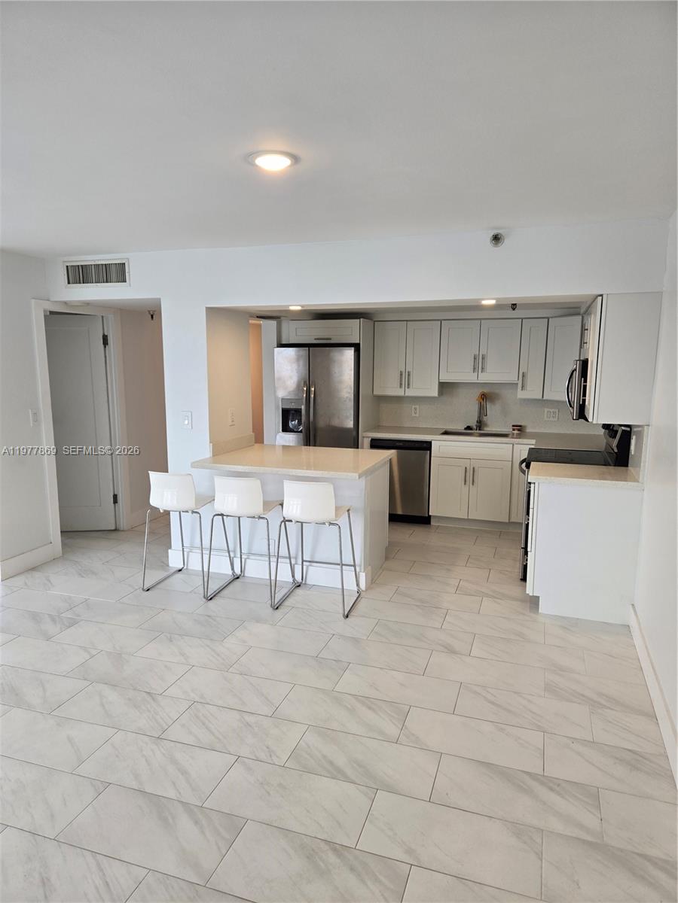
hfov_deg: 58.9
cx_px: 339
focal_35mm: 23
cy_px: 452
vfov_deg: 73.9
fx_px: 601
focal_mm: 5.4
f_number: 1.8
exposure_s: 1/120
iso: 64
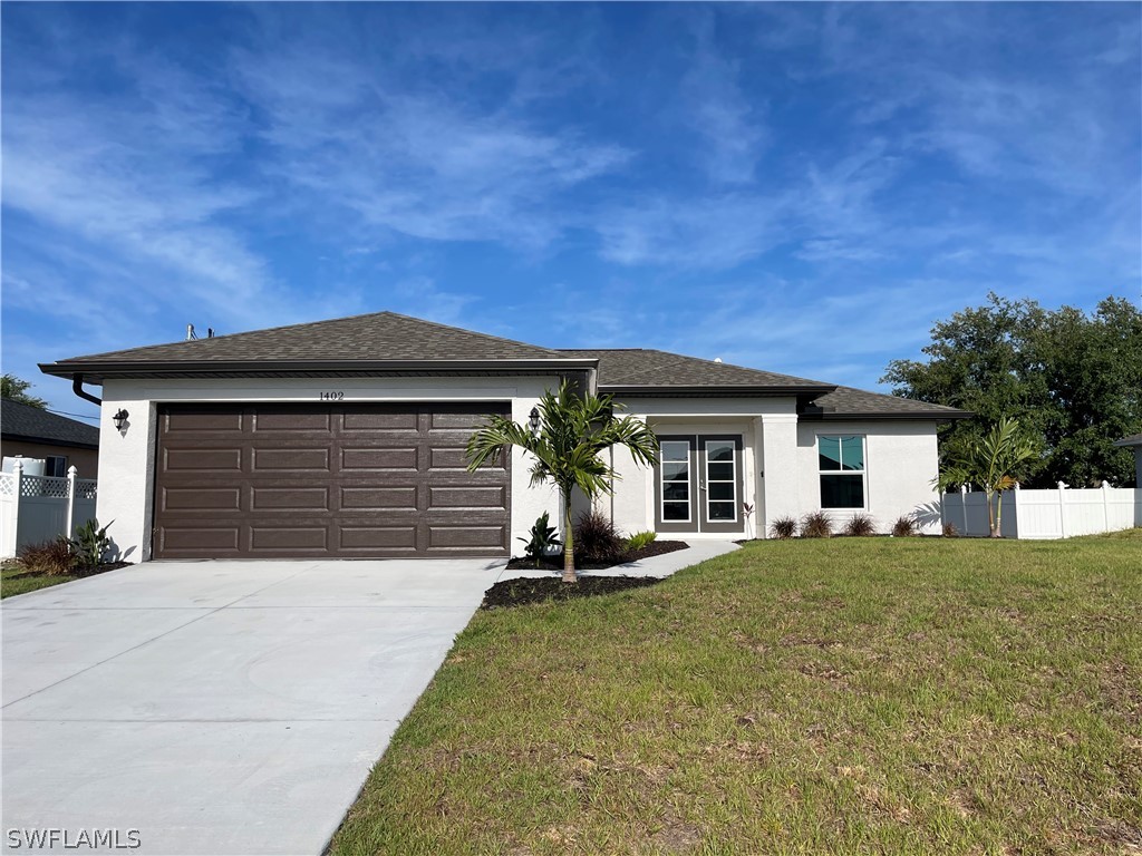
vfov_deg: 53.1
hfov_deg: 67.3
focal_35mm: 26
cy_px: 428
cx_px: 571
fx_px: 858
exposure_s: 1/6993
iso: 32
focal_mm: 5.1
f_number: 1.6
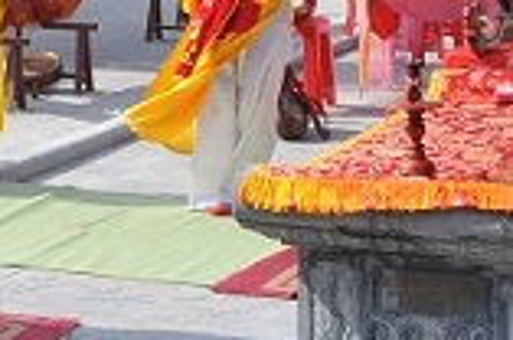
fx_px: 2247
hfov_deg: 11.4
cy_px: -170
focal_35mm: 158
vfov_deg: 8.5
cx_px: -606
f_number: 9
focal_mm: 24
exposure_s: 1/60
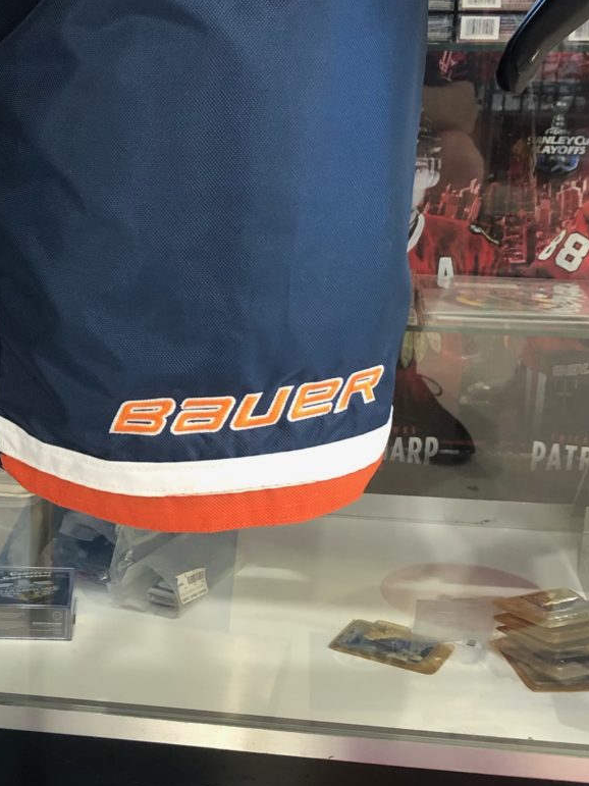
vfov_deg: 31.2
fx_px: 1407
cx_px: 54
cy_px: 388
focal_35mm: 62
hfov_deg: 23.0
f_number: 1.8
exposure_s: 1/15
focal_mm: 3.99
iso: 40
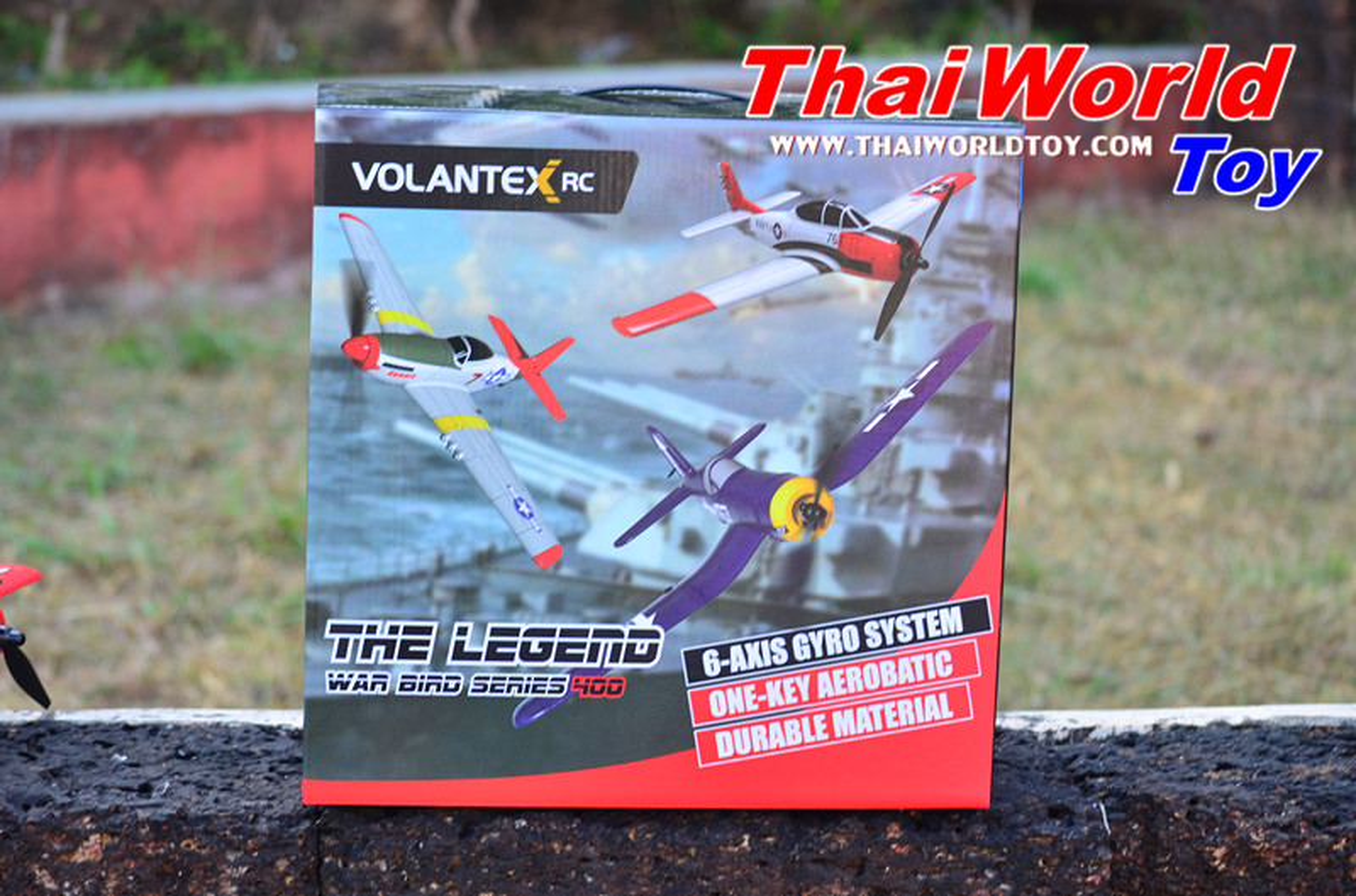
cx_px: 678
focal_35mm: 82
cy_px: 448
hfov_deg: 24.7
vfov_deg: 16.5
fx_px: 3100
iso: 160
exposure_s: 1/80
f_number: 5.6
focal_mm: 55
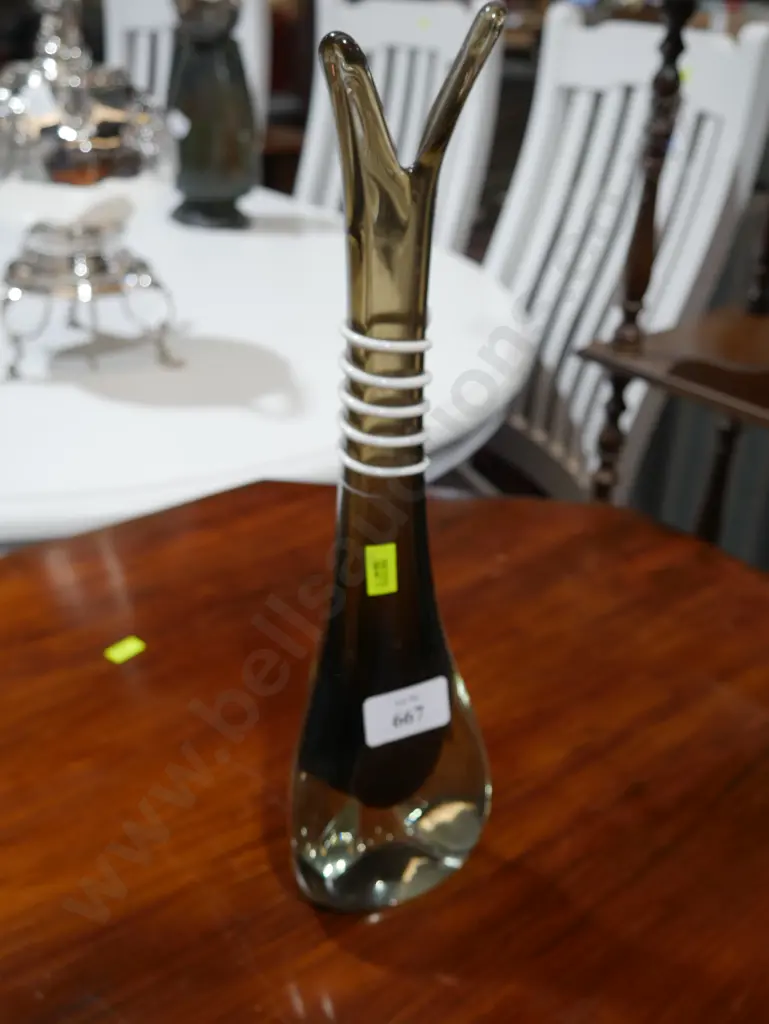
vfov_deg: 53.9
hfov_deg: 41.8
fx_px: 1006
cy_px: 512
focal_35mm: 34
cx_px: 384
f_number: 4
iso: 200
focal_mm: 17
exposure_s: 1/60
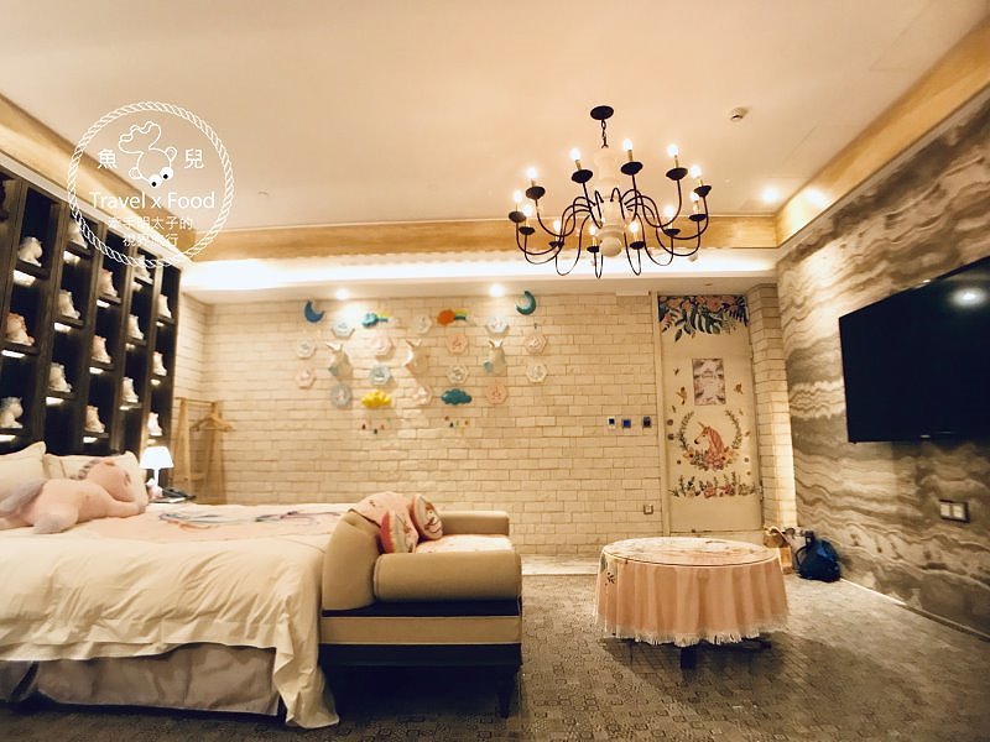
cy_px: 371
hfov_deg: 63.4
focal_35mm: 28
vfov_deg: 49.7
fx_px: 801
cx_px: 495
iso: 100
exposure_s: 1/15
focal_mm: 3.99
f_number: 1.8
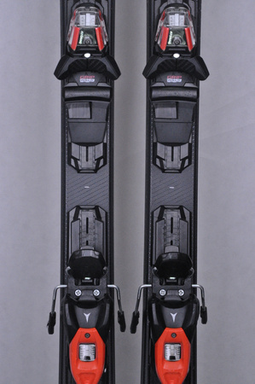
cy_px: 192
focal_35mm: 112
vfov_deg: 18.2
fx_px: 1198
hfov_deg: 12.2
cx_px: 128
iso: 3200
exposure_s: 1/125
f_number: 9.5
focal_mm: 75
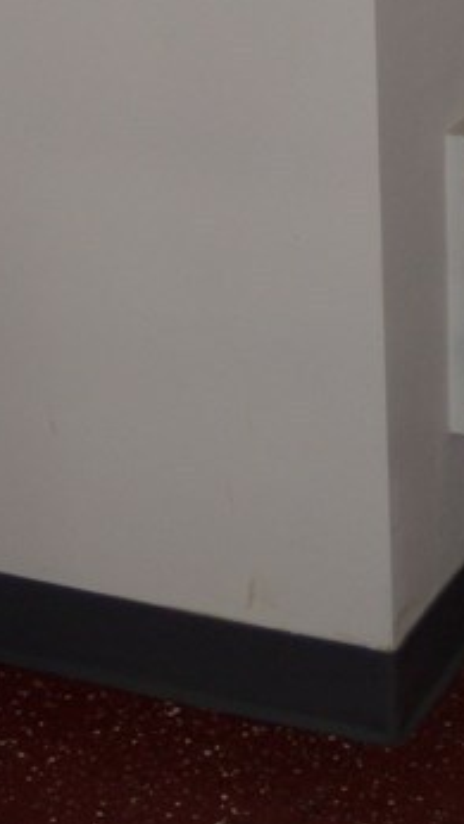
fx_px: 2534
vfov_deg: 17.9
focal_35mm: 116
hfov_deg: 10.4
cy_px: -55
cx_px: 366
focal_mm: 6.4
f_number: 3.6
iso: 80
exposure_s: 1/30
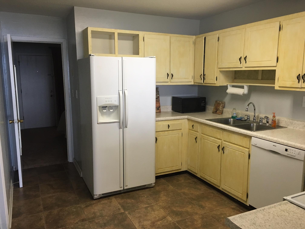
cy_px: 114
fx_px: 256
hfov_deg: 61.7
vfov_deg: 48.2
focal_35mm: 29
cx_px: 152
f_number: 2.2
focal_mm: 4.15
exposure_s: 1/30
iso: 100
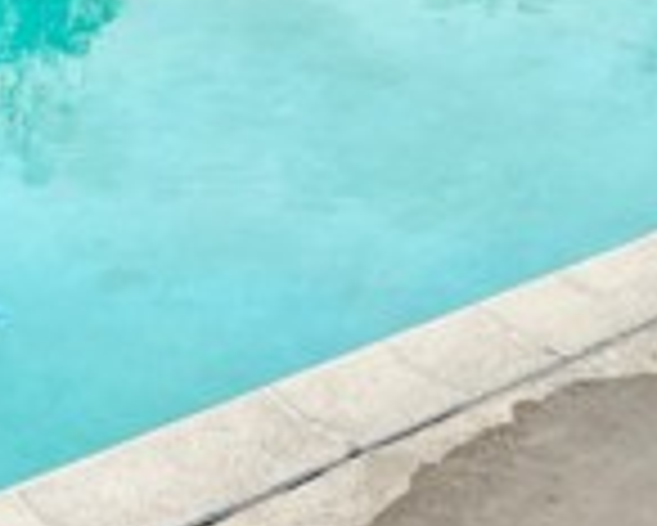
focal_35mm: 111
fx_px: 2160
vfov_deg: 12.8
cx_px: 374
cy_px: -378
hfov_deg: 17.3
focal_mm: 5.7
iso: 50
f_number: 1.5
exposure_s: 1/4630
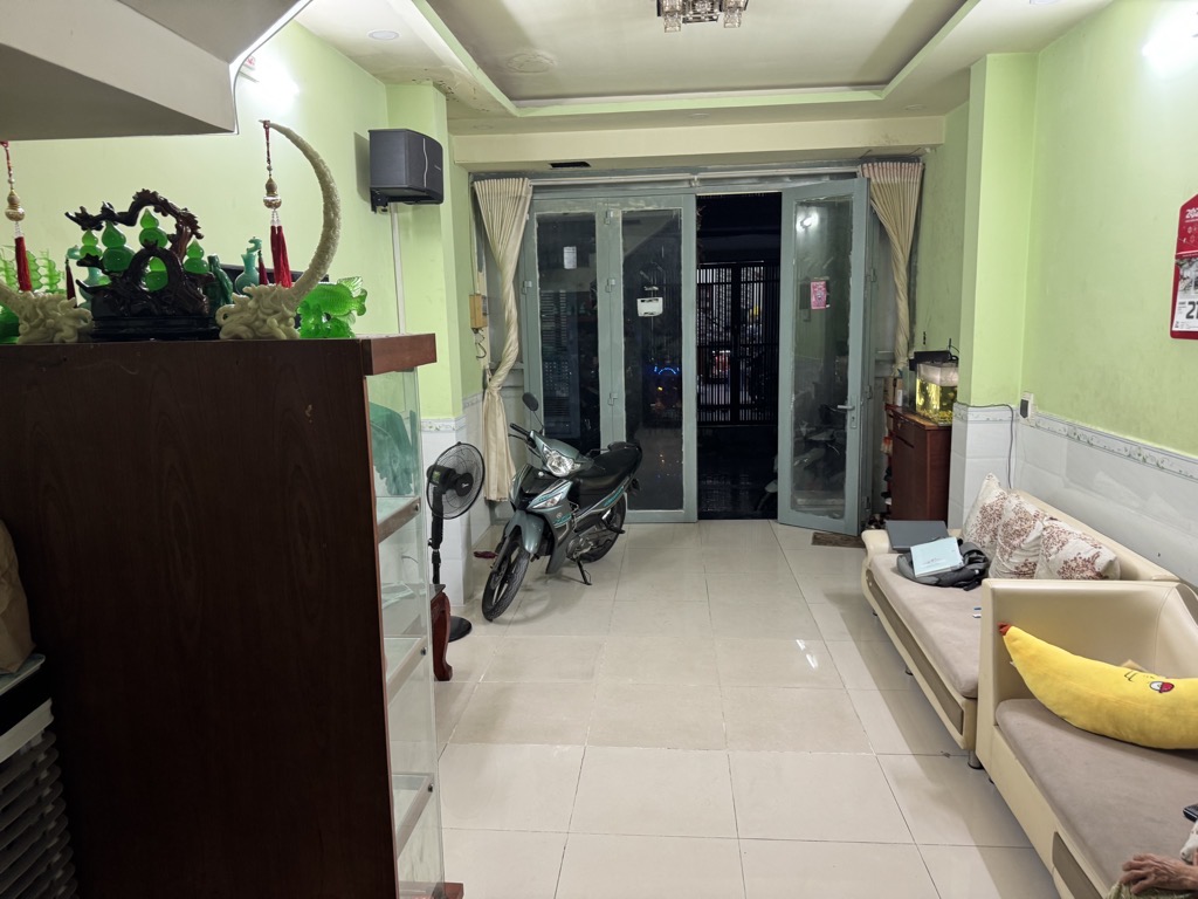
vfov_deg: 56.8
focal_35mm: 24
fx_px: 831
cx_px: 599
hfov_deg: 71.6
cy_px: 450
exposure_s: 1/50
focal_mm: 6.76
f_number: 1.78
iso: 200
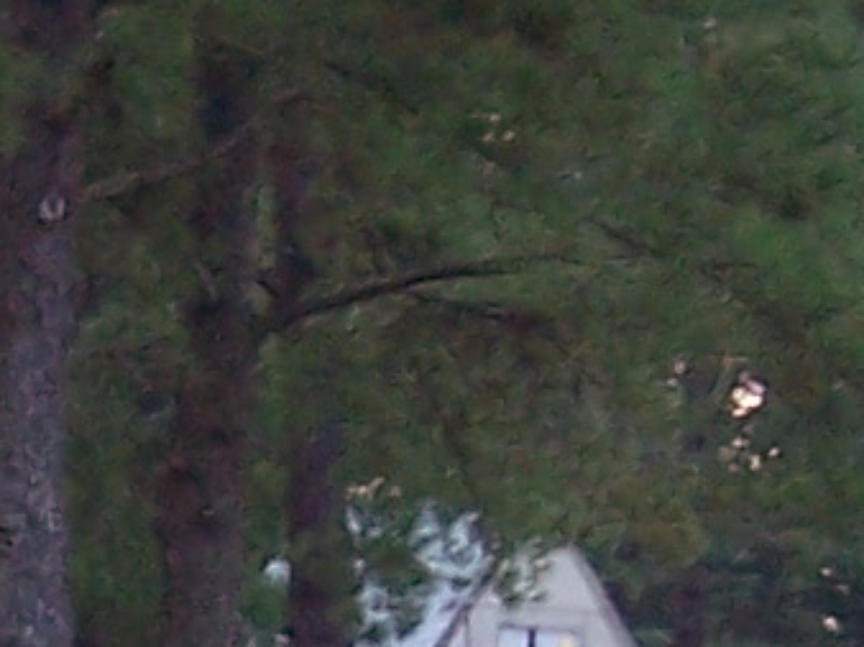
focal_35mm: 273
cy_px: 670
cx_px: -23
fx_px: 6809
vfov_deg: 5.4
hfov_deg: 7.2
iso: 140
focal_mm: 6.7
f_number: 3.4
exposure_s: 1/45
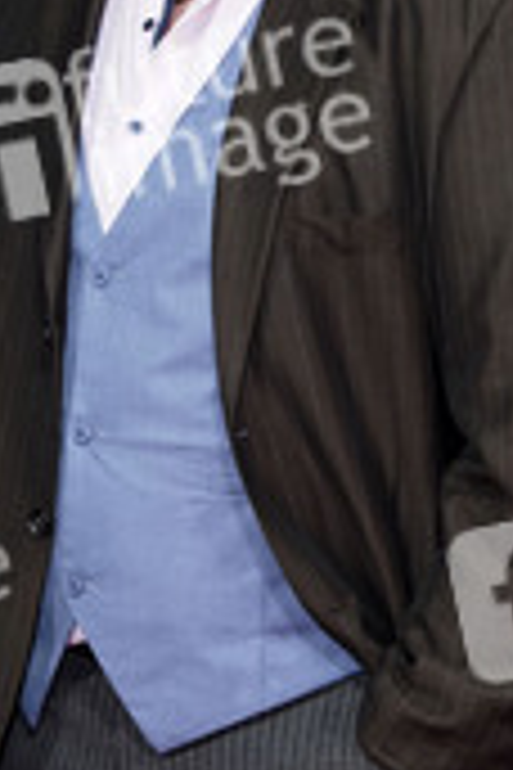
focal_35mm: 164
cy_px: 351
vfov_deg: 12.5
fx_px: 3505
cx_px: 270
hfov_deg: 8.4
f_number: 4.5
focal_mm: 70
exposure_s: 1/200
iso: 2500
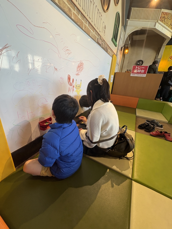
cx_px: 86
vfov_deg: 102.1
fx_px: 93
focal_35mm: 14
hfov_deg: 85.7
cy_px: 114
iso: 160
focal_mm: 2.22
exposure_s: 1/100
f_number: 2.2
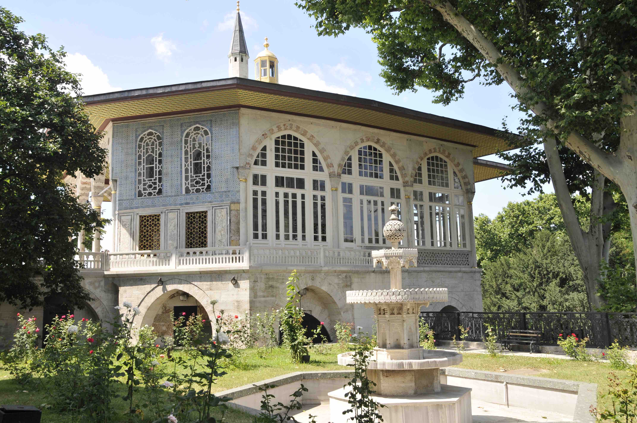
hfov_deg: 57.3
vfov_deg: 39.9
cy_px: 212
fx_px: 583
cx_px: 318
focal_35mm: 33
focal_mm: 22
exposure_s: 1/180
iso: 200
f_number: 6.7
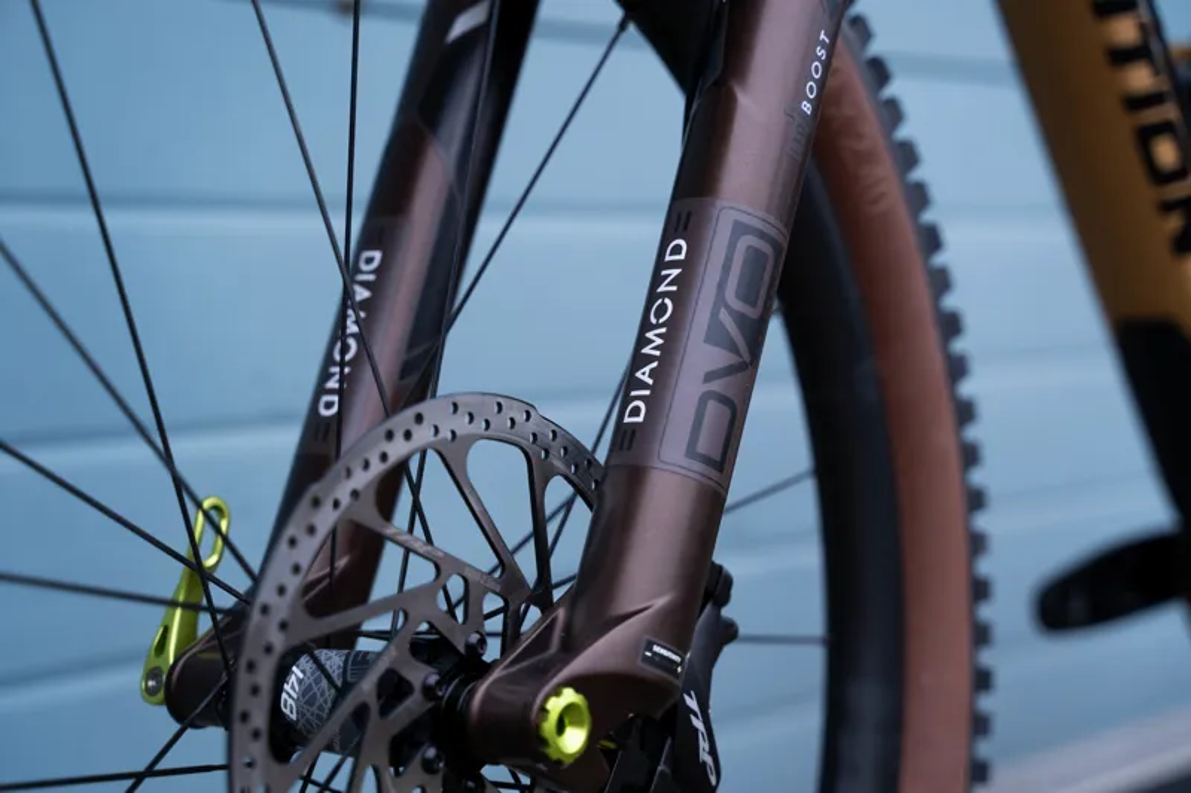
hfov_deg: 31.0
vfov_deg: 20.9
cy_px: 396
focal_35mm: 65
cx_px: 596
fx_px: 2150
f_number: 3.5
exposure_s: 1/640
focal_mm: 65
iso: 500
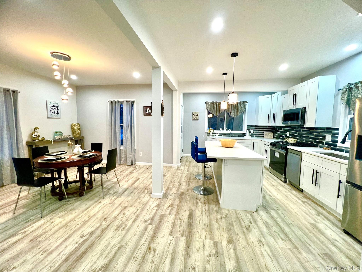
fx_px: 136
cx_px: 181
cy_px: 136
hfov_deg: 106.2
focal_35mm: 13
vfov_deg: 89.9
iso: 125
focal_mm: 1.57
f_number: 1.8
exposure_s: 1/60
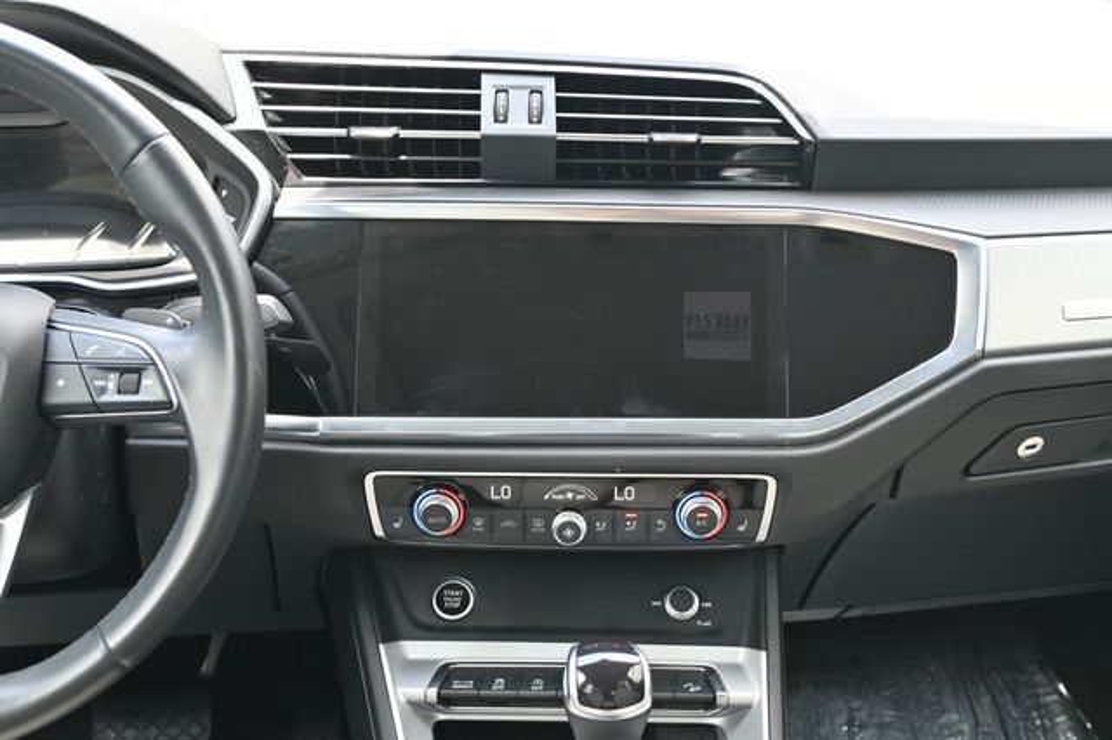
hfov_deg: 40.6
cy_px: 370
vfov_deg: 27.6
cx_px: 556
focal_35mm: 49
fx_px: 1505
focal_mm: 32.5
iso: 900
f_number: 5
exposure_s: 1/125
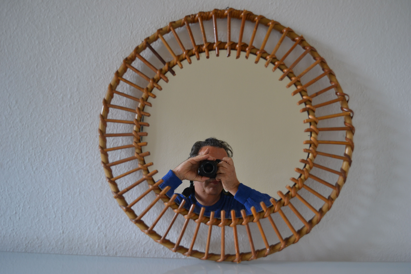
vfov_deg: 40.0
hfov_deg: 57.2
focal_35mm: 33
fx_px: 377
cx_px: 206
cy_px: 137
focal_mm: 22
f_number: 3.8
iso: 400
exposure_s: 1/30
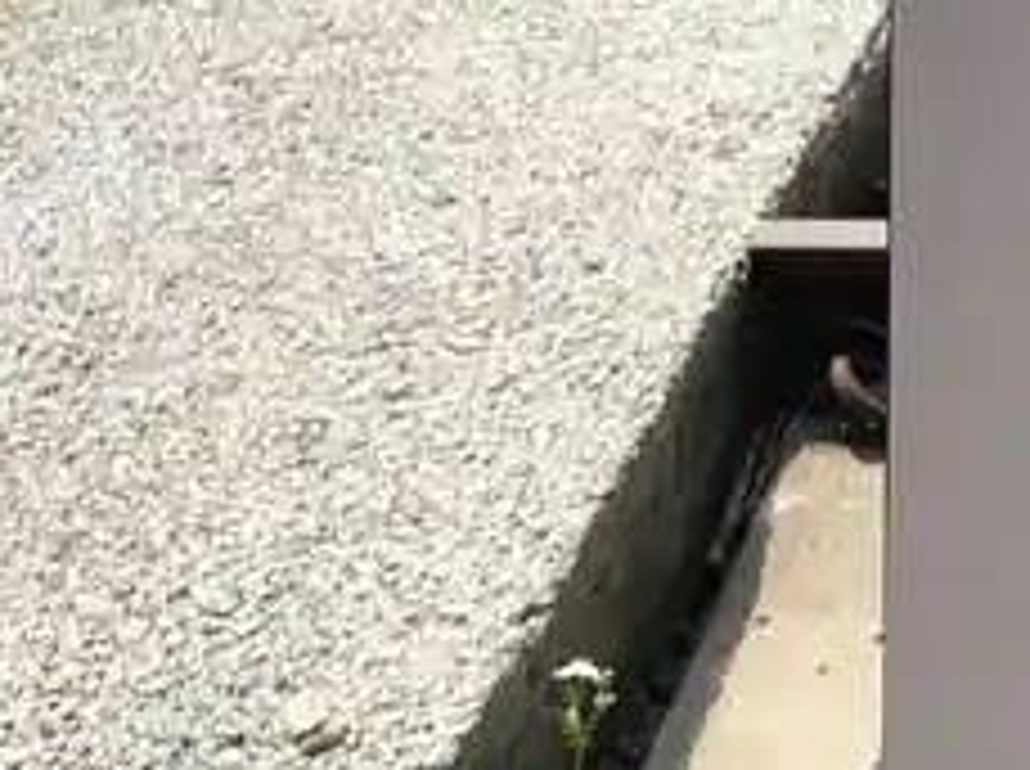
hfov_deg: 17.4
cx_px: 1678
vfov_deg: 15.0
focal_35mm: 98
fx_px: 2911
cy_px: 153
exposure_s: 1/1350
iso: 20
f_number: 1.8
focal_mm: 3.99
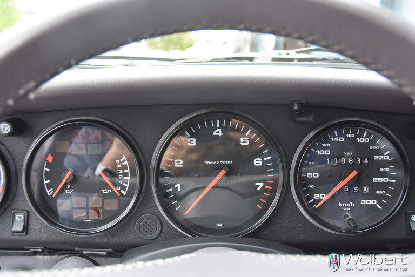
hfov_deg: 57.2
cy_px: 138
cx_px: 208
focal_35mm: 33
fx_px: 381
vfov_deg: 40.0
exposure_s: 1/80
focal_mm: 22
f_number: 4.5
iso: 800
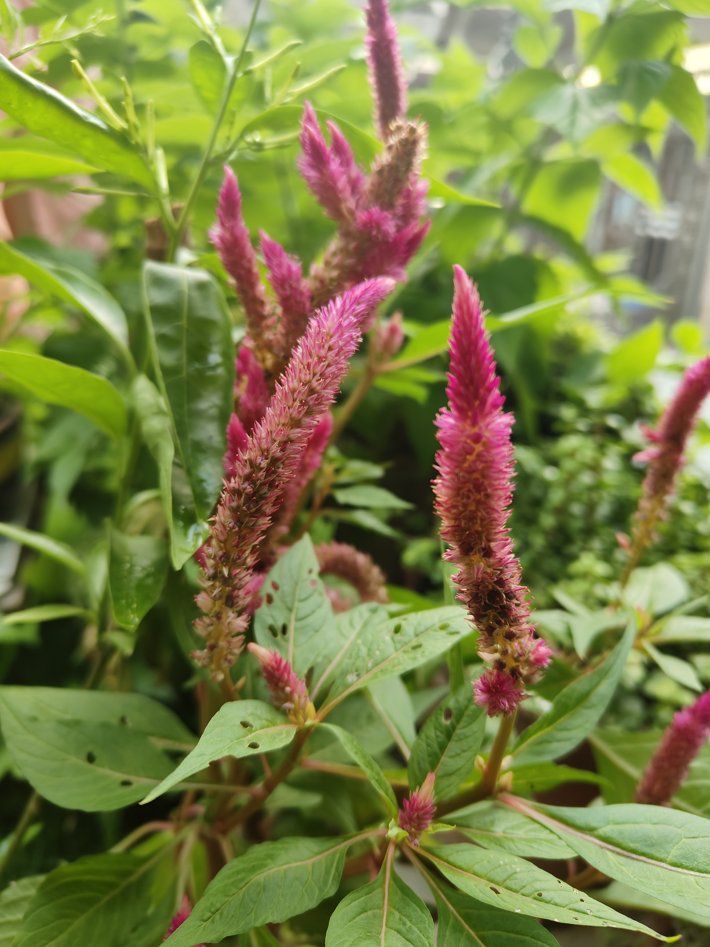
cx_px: 355
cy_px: 474
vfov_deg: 71.6
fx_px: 656
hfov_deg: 56.8
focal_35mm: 24
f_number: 1.8
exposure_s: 1/100
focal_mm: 5.59
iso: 125
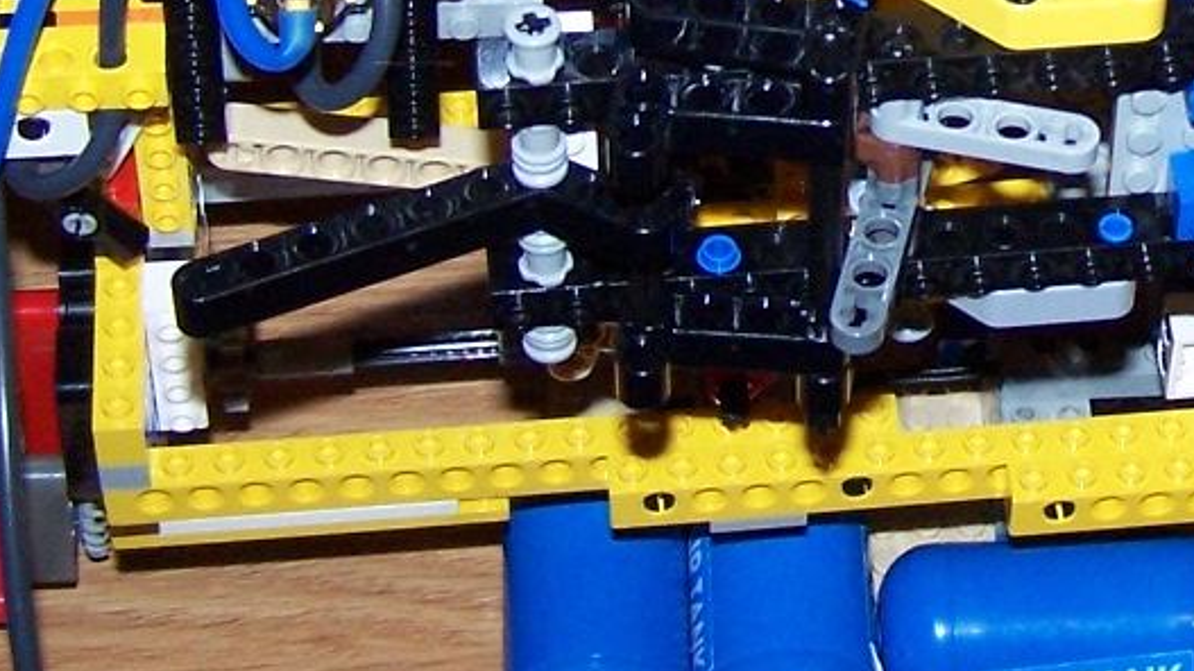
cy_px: -77
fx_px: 3861
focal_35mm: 122
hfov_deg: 17.0
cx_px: 1348
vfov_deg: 9.8
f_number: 2.8
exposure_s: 1/60
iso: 140
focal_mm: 6.3
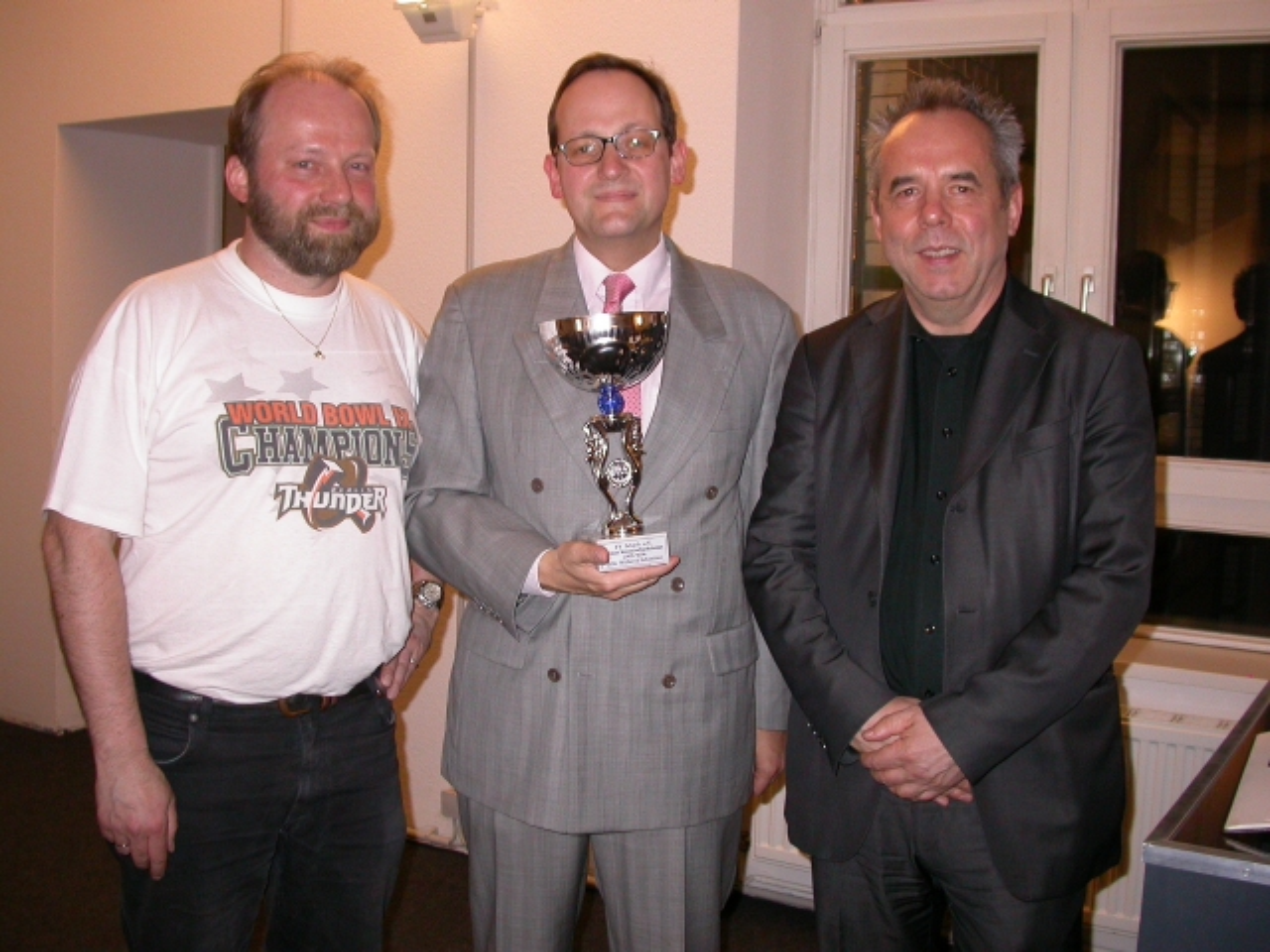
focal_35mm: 38
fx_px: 1394
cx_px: 635
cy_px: 476
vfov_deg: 37.7
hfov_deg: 49.0
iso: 200
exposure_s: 1/60
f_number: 2.6
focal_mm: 7.85
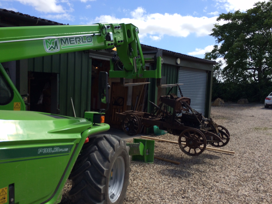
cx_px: 136
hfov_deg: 61.7
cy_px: 102
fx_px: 228
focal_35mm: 29
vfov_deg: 48.2
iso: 32
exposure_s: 1/1520
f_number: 2.2
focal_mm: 4.15
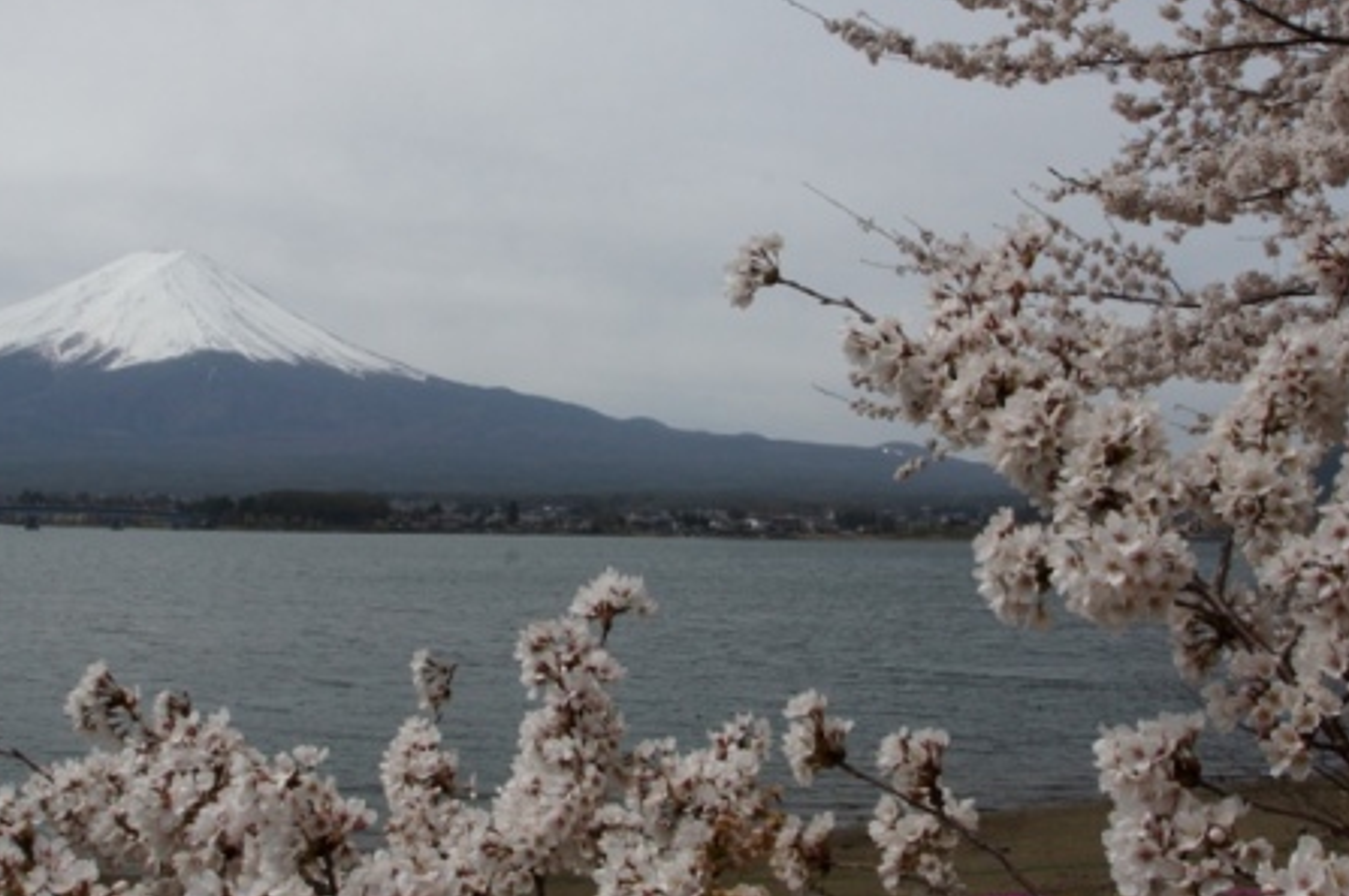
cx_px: 679
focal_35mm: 43
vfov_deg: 31.1
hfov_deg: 45.5
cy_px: 379
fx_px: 1610
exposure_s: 1/200
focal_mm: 16
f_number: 20
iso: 200
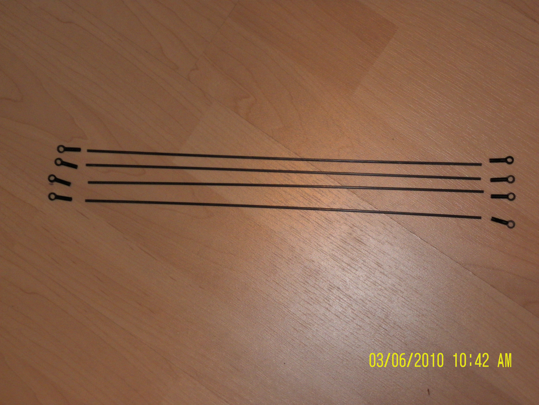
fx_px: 1324
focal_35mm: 85
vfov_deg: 17.4
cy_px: 202
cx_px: 270
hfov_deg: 23.0
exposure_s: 1/60
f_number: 4
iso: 200
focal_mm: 15.1
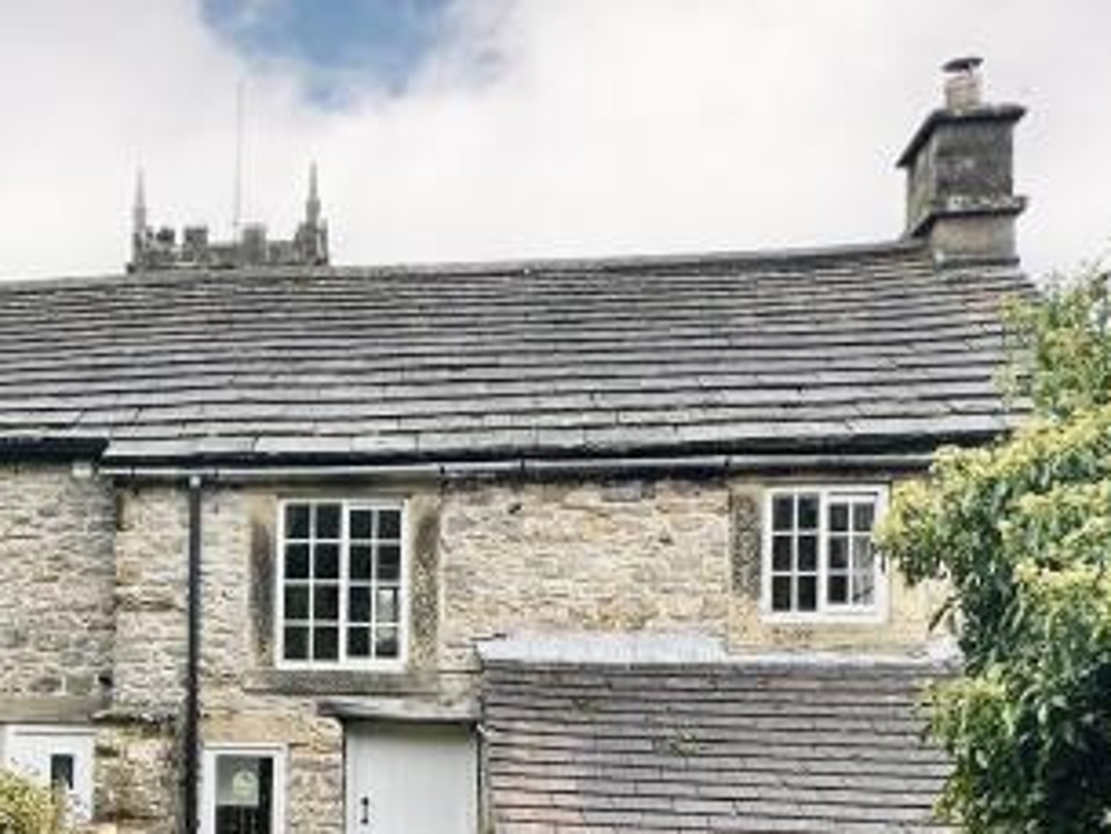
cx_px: 117
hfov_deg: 37.8
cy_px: 699
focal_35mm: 47
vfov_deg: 30.0
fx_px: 1509
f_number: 2.2
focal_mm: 2.22
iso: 40
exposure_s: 1/155
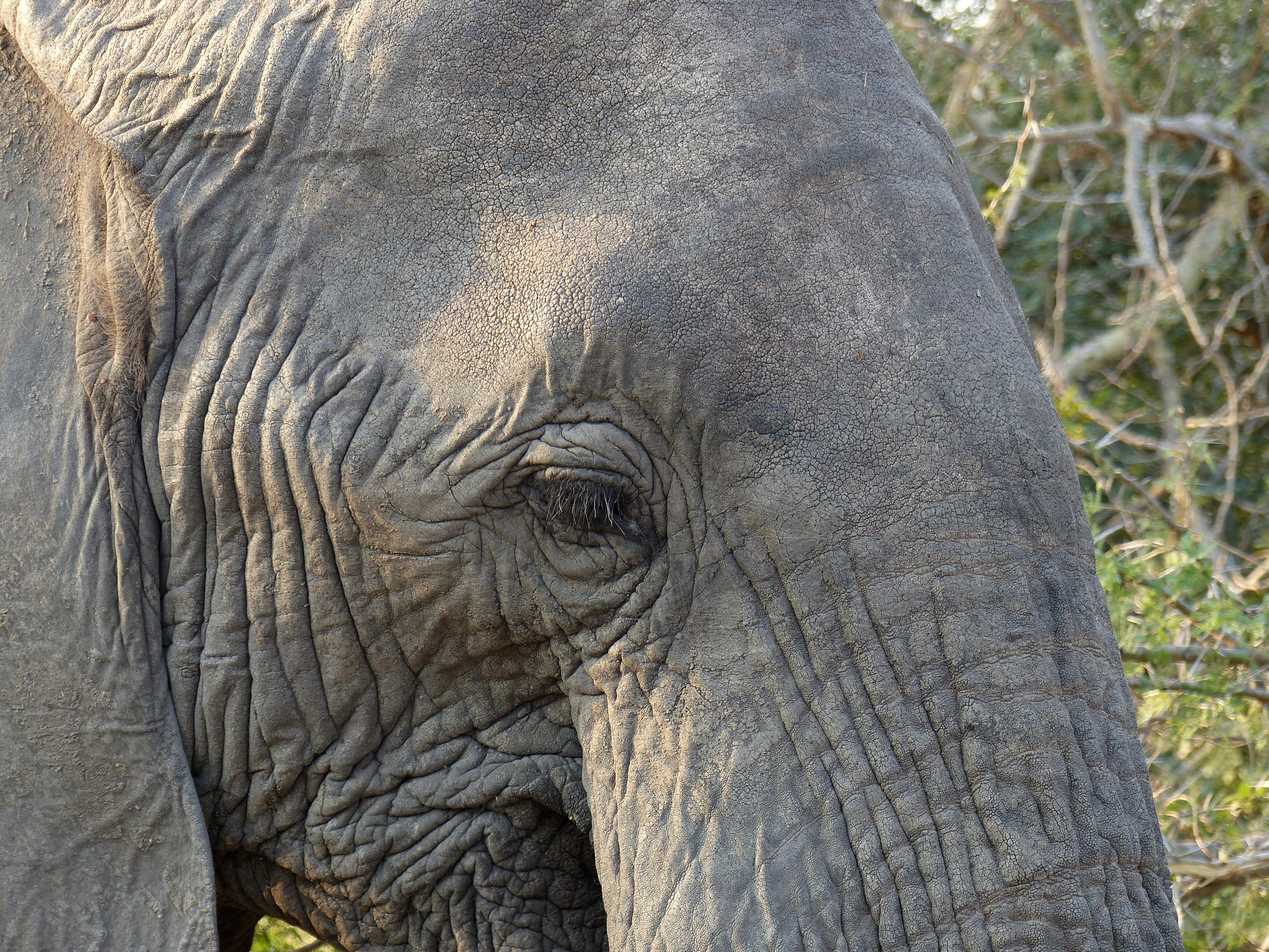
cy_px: 476
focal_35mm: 290
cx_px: 634
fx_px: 10631
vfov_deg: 5.1
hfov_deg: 6.8
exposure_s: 1/125
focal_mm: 52.3
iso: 100
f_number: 2.8
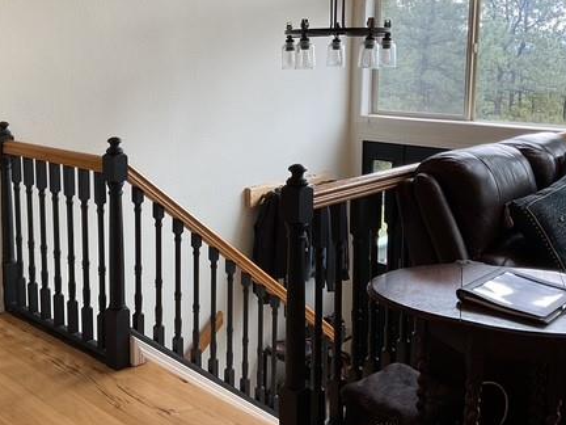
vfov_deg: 33.3
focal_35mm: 43
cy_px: 143
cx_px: 221
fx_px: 703
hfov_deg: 43.6
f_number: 1.8
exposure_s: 1/120
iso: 40
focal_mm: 3
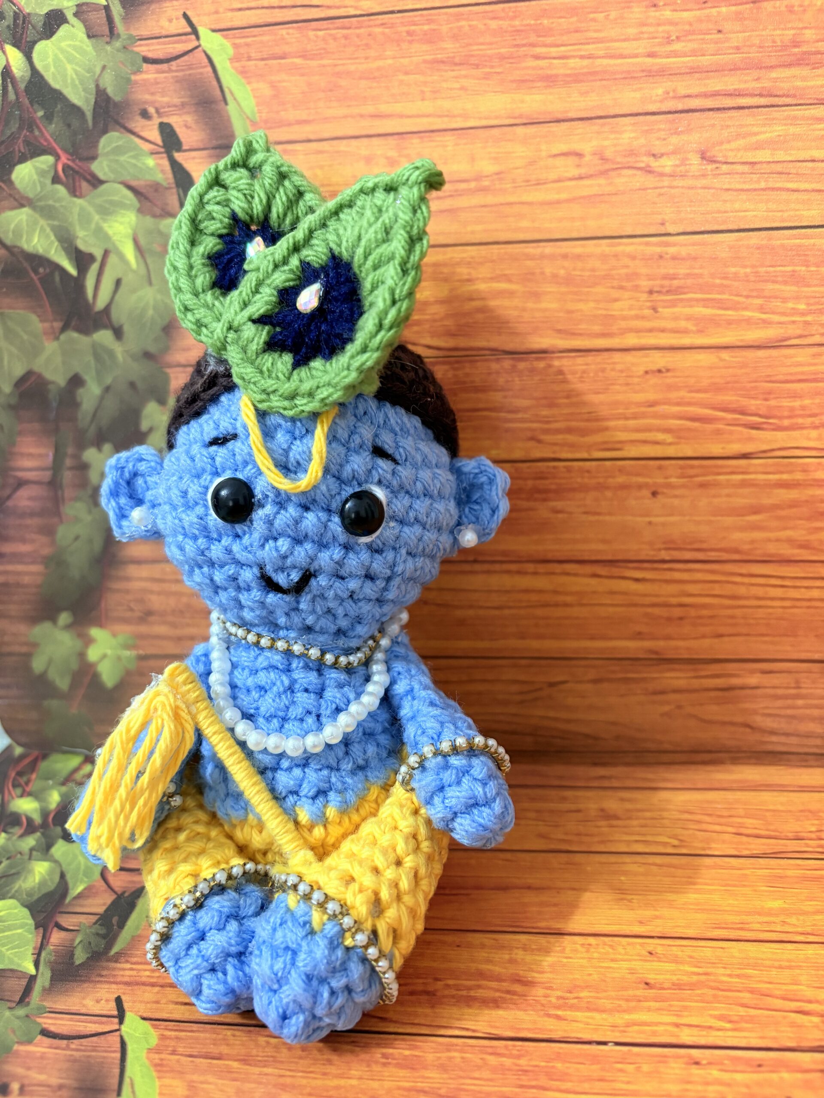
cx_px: 412
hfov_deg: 53.1
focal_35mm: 26
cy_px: 549
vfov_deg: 67.3
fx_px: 825
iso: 320
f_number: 1.6
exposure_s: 1/50
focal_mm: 5.96
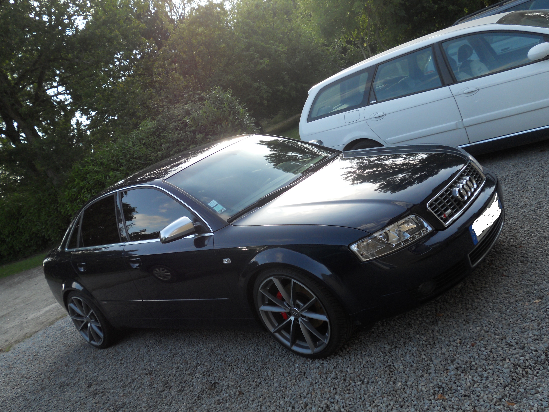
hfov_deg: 56.8
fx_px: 508
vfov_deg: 44.2
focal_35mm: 32
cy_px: 206
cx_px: 274
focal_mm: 5.8
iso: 80
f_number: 3.5
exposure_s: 1/200
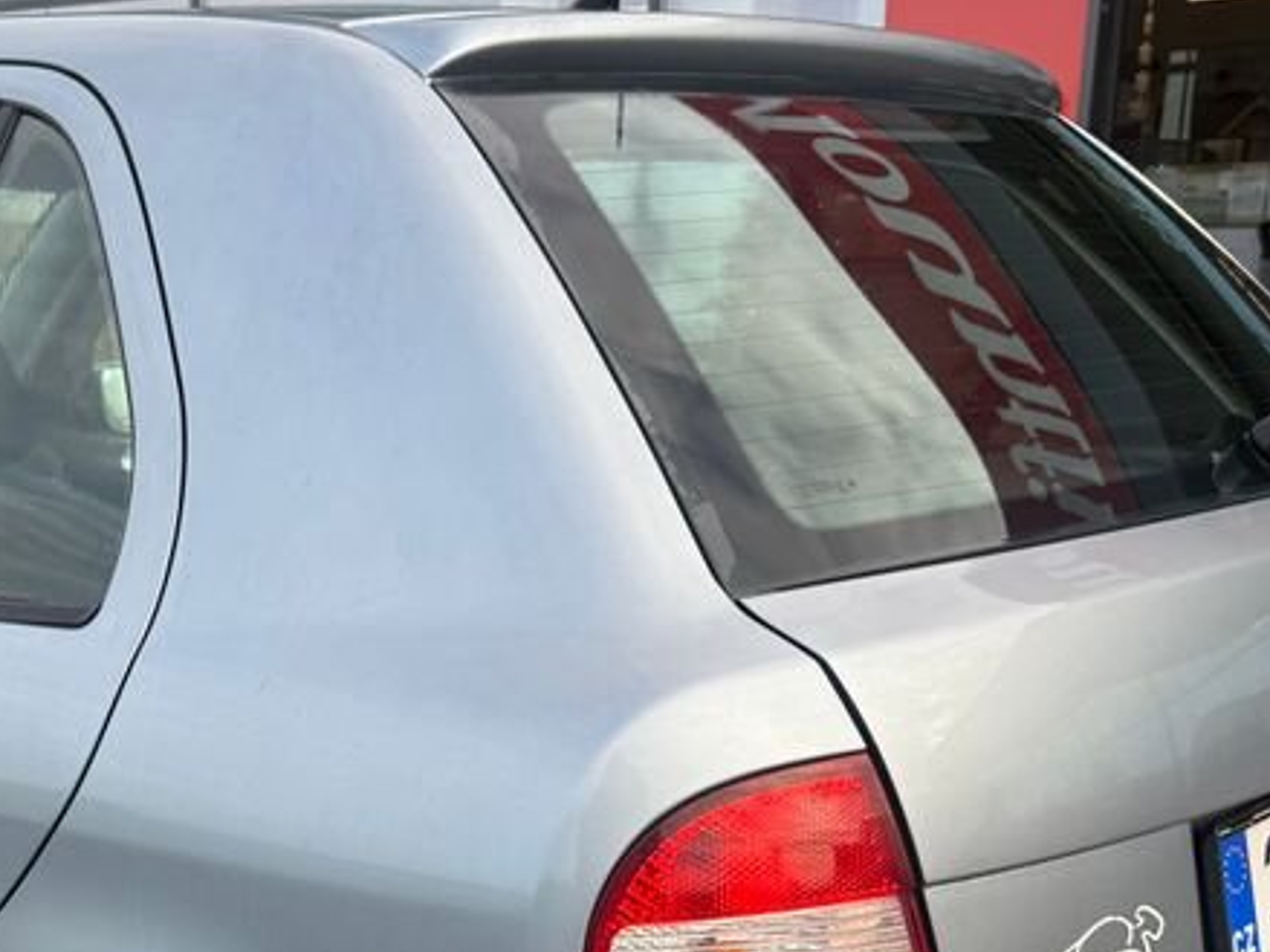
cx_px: 353
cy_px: 857
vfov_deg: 25.3
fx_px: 2054
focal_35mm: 56
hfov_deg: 33.8
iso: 80
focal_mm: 6.76
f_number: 1.78
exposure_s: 1/788
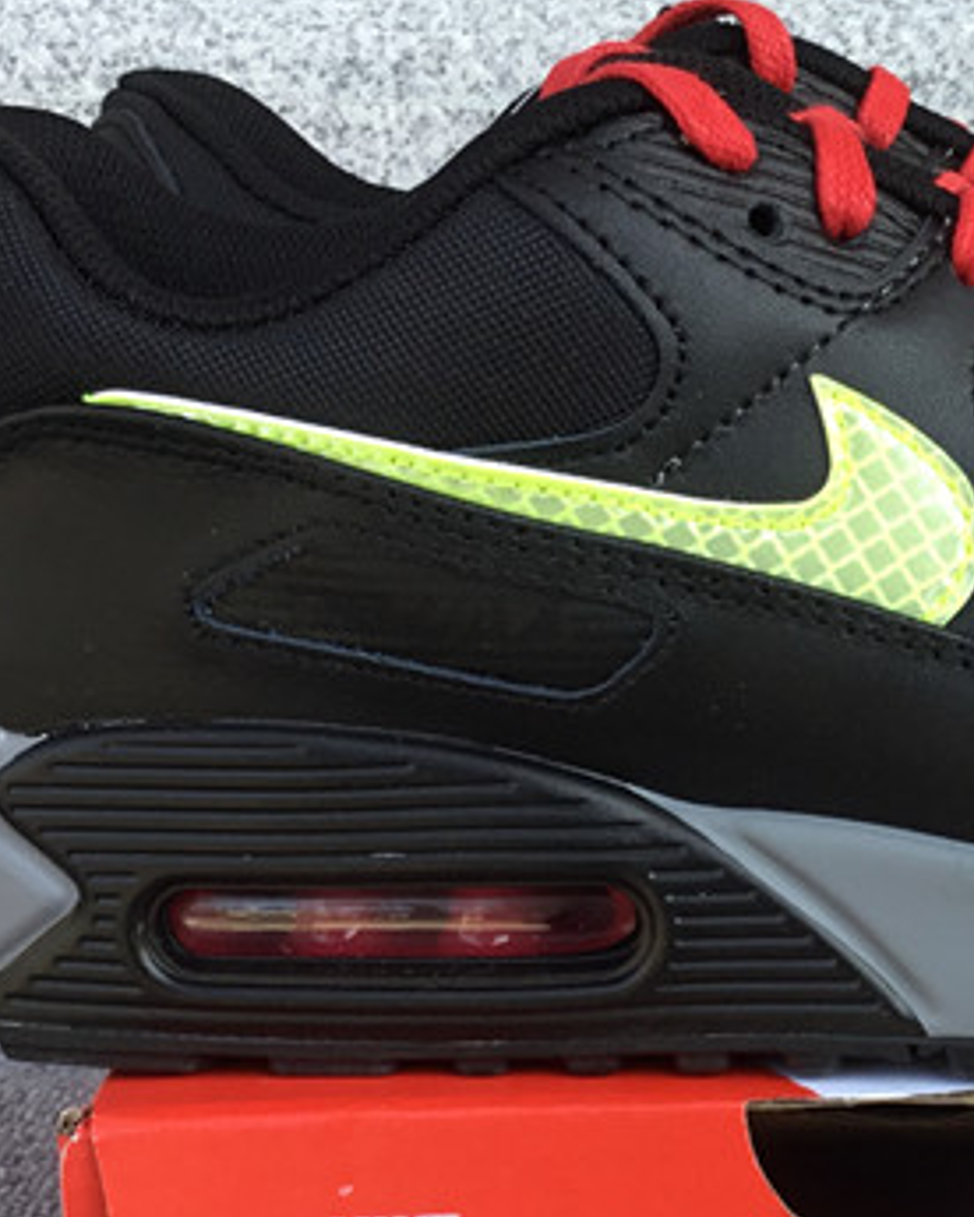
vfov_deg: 24.1
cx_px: 925
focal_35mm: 79
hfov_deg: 19.0
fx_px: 2847
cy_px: 743
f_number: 2.4
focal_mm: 3.3
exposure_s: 1/155
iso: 25
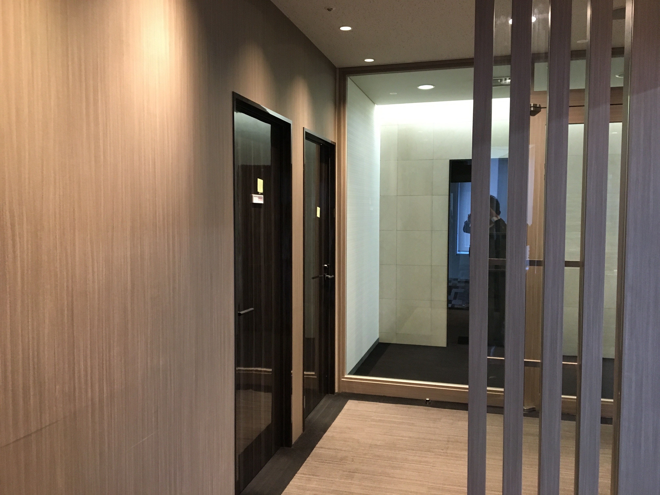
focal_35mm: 29
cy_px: 248
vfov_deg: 48.2
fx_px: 553
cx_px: 330
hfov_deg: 61.7
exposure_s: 1/30
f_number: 2.2
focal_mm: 4.15
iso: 160
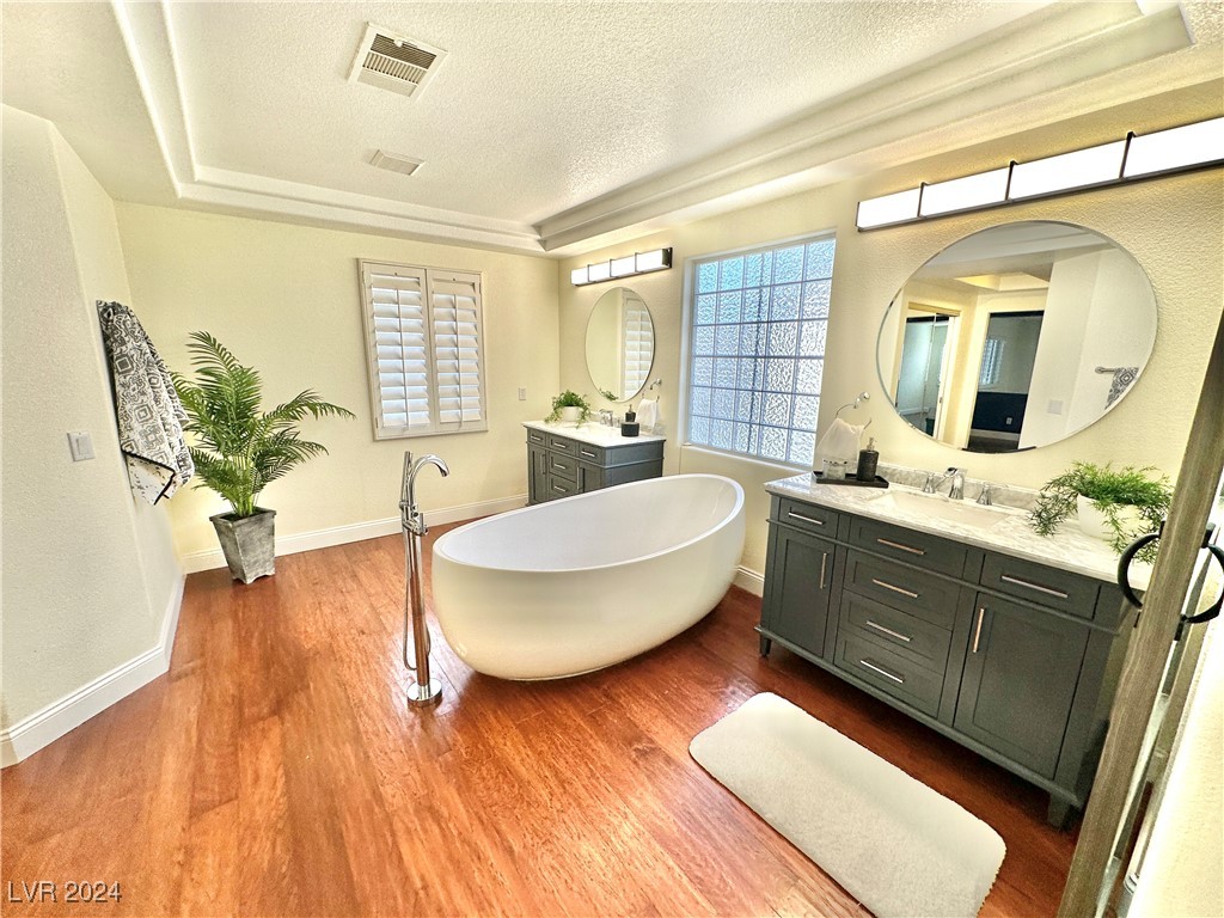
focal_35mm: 14
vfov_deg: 85.7
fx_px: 495
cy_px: 459
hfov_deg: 102.1
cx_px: 612
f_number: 2.2
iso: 80
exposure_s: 1/120
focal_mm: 2.22
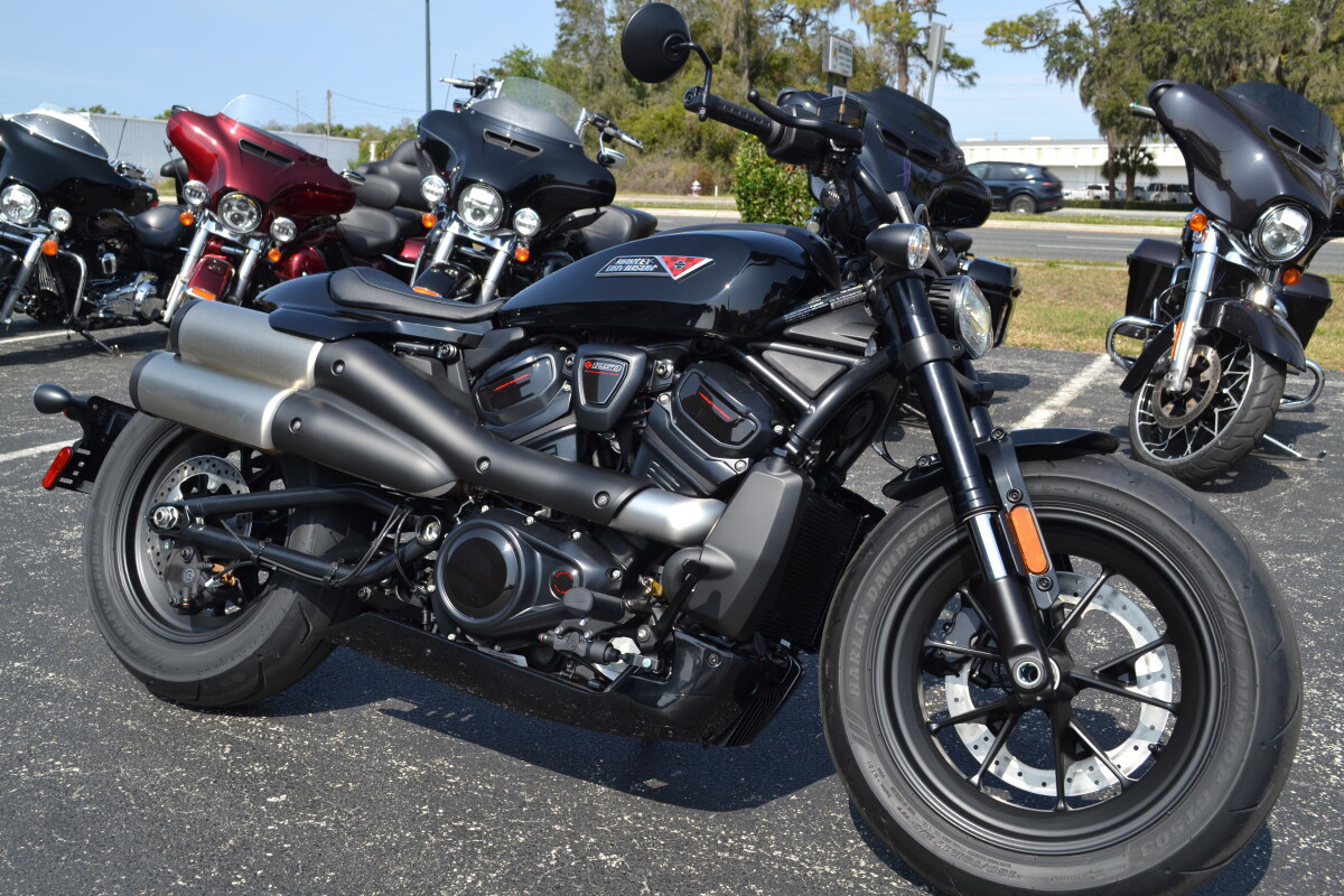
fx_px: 1344
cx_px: 672
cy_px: 448
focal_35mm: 36
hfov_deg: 53.1
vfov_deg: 36.9
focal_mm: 24
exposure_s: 1/200
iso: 100
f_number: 7.1
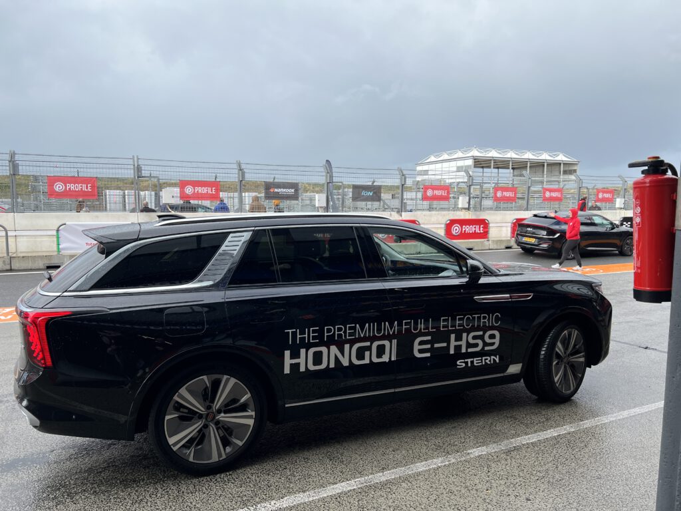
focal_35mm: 26
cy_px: 256
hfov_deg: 67.3
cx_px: 340
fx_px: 511
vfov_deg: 53.1
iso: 50
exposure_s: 1/1901
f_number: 1.5
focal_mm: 5.7
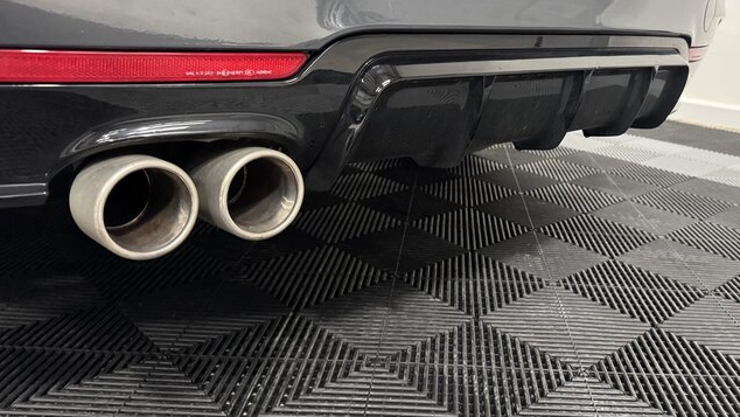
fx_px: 648
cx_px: 465
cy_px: 144
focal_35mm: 33
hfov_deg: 58.7
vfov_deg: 35.4
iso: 800
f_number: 1.78
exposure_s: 1/50
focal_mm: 6.76
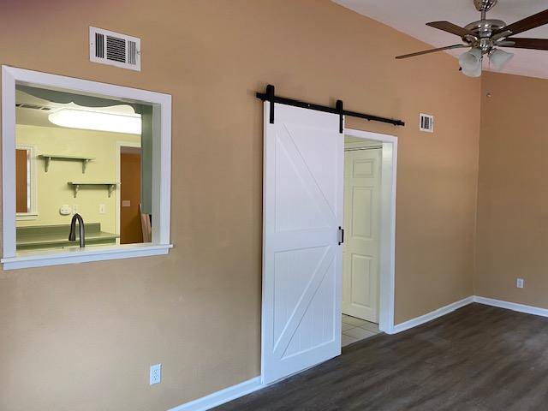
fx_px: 412
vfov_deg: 53.1
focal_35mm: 26
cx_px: 274
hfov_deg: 67.3
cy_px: 206
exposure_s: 1/60
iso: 100
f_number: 1.8
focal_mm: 4.25
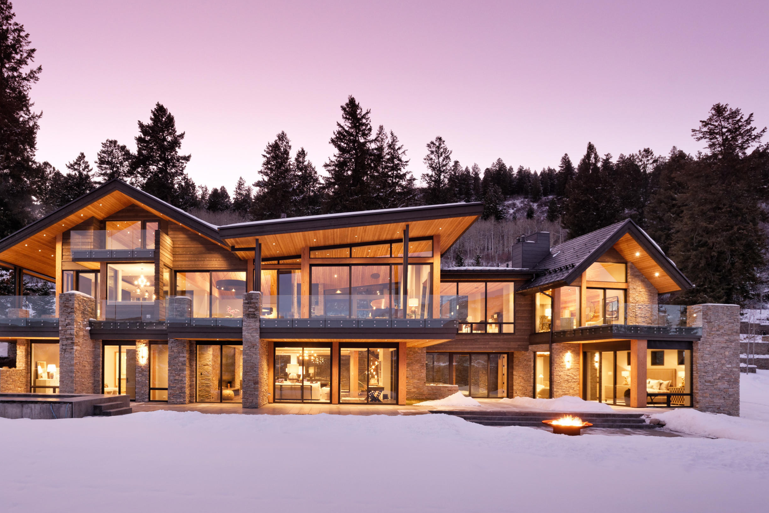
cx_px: 297
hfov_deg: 79.9
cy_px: 241
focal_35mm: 21
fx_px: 449
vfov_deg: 59.5
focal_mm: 17
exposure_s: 1.6
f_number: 6.3
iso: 320
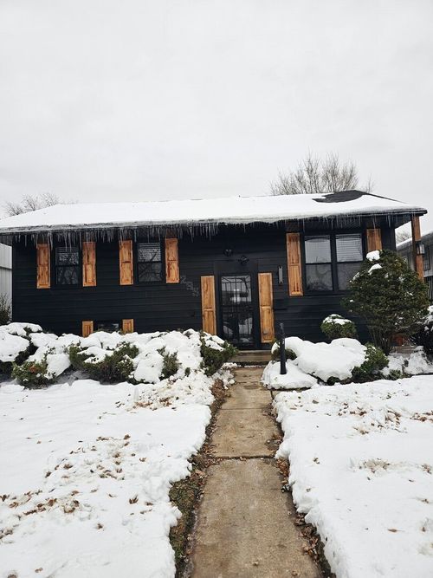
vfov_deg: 73.9
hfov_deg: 58.9
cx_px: 216
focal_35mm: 23
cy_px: 289
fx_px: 384
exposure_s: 1/120
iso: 20
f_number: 1.7
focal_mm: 6.3
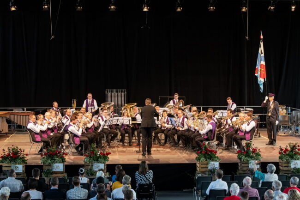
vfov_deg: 19.4
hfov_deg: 28.9
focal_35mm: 70
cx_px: 150
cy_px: 100
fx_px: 583
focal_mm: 70
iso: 4000
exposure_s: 1/125
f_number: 8
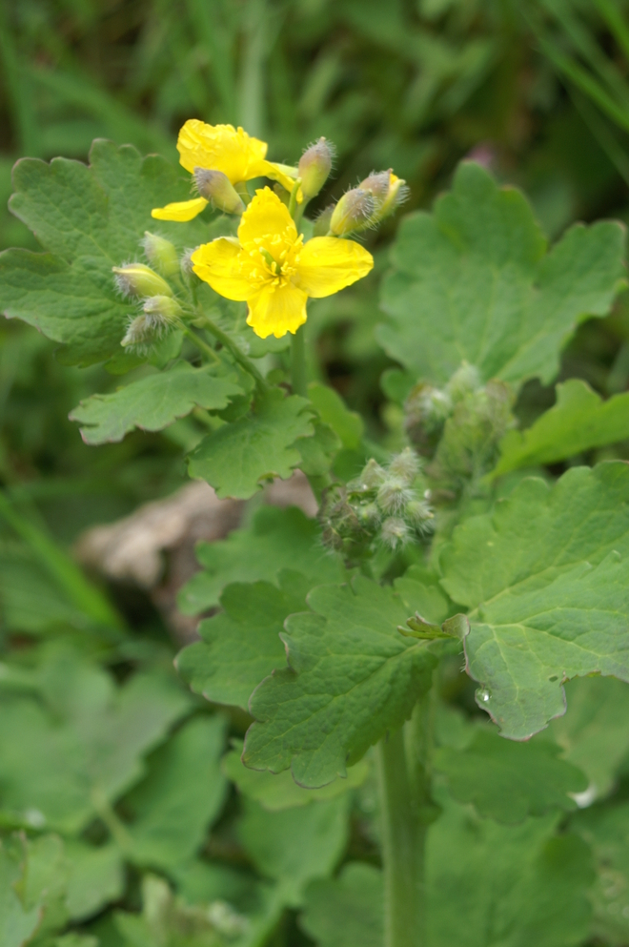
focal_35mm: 145
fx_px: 3808
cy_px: 549
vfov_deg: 14.2
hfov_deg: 9.4
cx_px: 316
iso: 100
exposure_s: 1/20
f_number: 11
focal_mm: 80
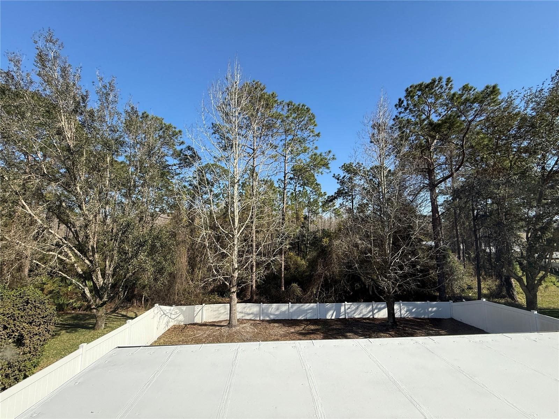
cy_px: 210
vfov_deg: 85.7
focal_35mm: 14
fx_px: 226
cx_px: 280
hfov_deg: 102.1
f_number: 2.2
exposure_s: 1/985
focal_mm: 2.22
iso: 50
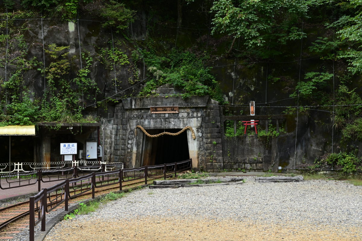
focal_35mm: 47
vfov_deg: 28.6
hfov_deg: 41.9
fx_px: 472
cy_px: 120
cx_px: 181
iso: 400
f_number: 8
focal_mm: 47
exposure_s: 1/160
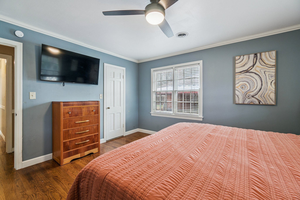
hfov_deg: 100.4
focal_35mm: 15
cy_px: 100
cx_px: 150
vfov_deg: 77.3
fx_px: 125
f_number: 6.3
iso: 200
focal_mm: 10
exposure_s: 1/13
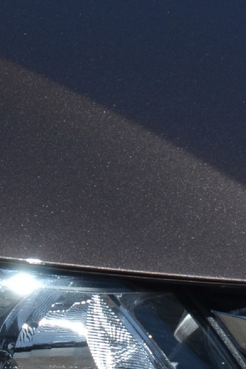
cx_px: -186
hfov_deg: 1.4
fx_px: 9726
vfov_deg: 2.2
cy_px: 349
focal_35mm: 949
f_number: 8
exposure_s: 1/2000
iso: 280
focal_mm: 130
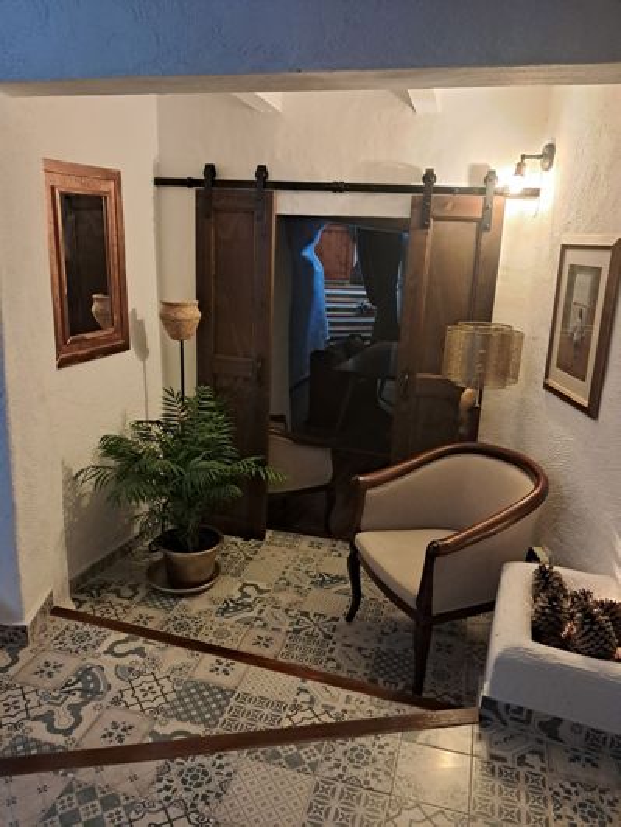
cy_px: 414
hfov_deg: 51.4
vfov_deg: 65.3
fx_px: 646
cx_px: 310
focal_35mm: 27
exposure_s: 1/40
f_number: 1.8
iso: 500
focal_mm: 4
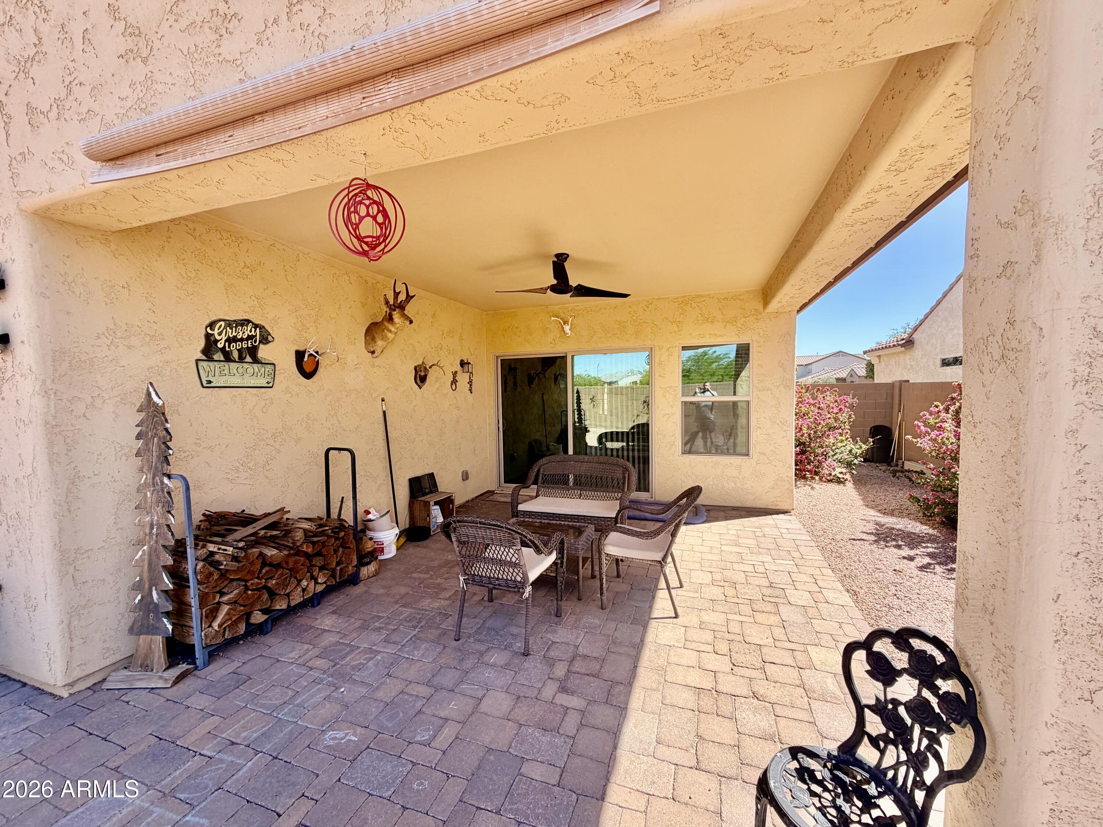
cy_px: 414
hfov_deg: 102.1
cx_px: 552
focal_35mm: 14
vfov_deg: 85.7
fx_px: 446
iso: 40
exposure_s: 1/514
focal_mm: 2.22
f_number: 2.2
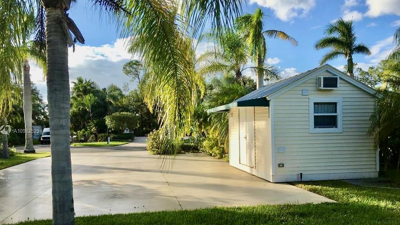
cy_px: 131
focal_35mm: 32
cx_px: 201
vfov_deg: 36.6
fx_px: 339
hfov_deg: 61.0
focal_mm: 4.15
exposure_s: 1/1183
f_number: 2.2
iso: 25
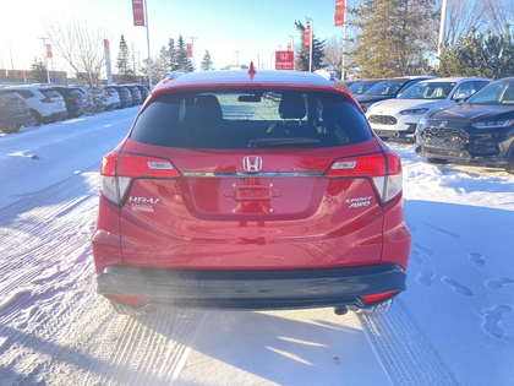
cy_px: 193
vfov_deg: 49.7
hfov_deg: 63.4
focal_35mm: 28
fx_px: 416
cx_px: 257
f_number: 1.8
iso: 20
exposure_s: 1/127
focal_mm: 3.99
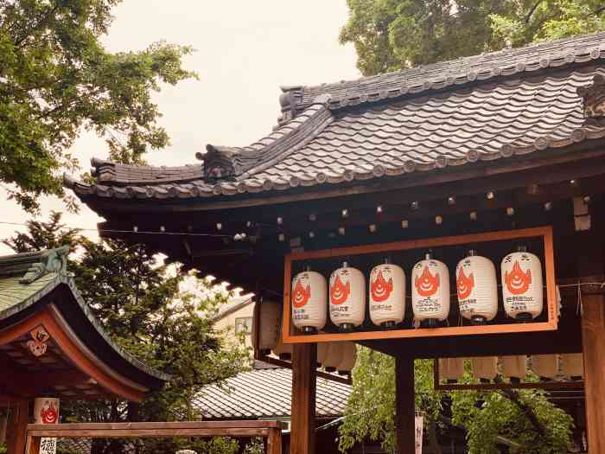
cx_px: 302
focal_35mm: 52
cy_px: 227
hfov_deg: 36.8
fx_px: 909
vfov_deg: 28.0
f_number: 2.4
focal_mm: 6
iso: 16
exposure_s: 1/122
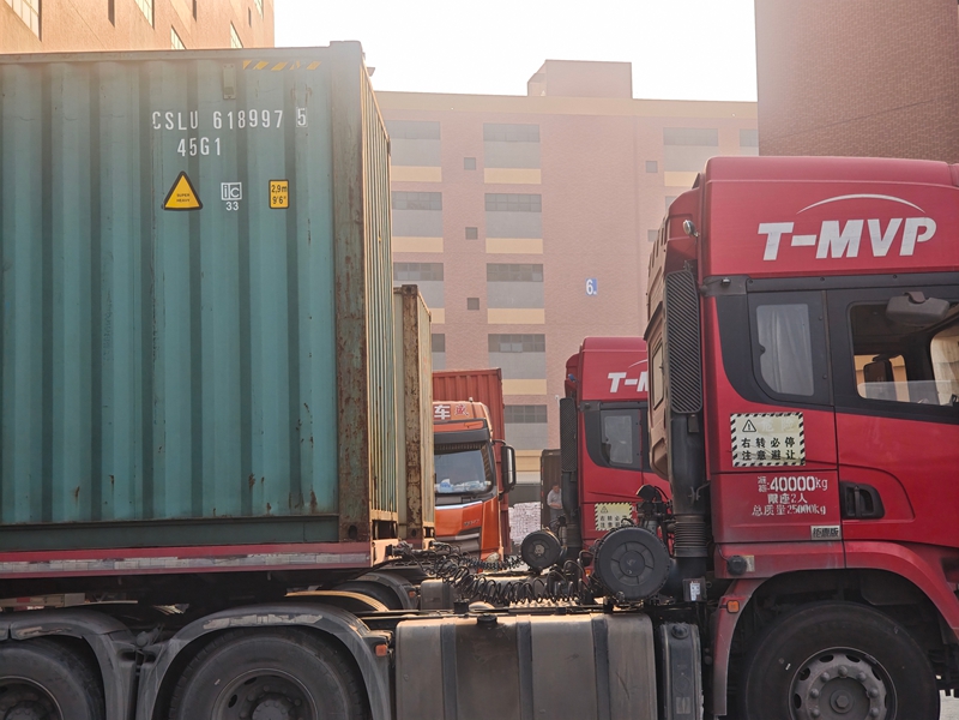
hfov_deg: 32.2
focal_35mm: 60
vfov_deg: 24.4
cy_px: 360
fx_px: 1662
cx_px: 480
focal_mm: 9
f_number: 2
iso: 50
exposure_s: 1/429
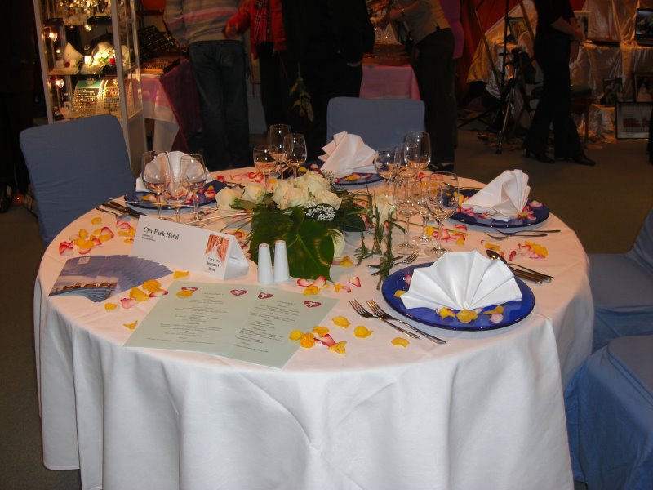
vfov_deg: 37.7
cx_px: 326
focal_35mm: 38
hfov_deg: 49.0
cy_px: 245
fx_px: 717
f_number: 2.8
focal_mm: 7.9
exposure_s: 1/60
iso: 100
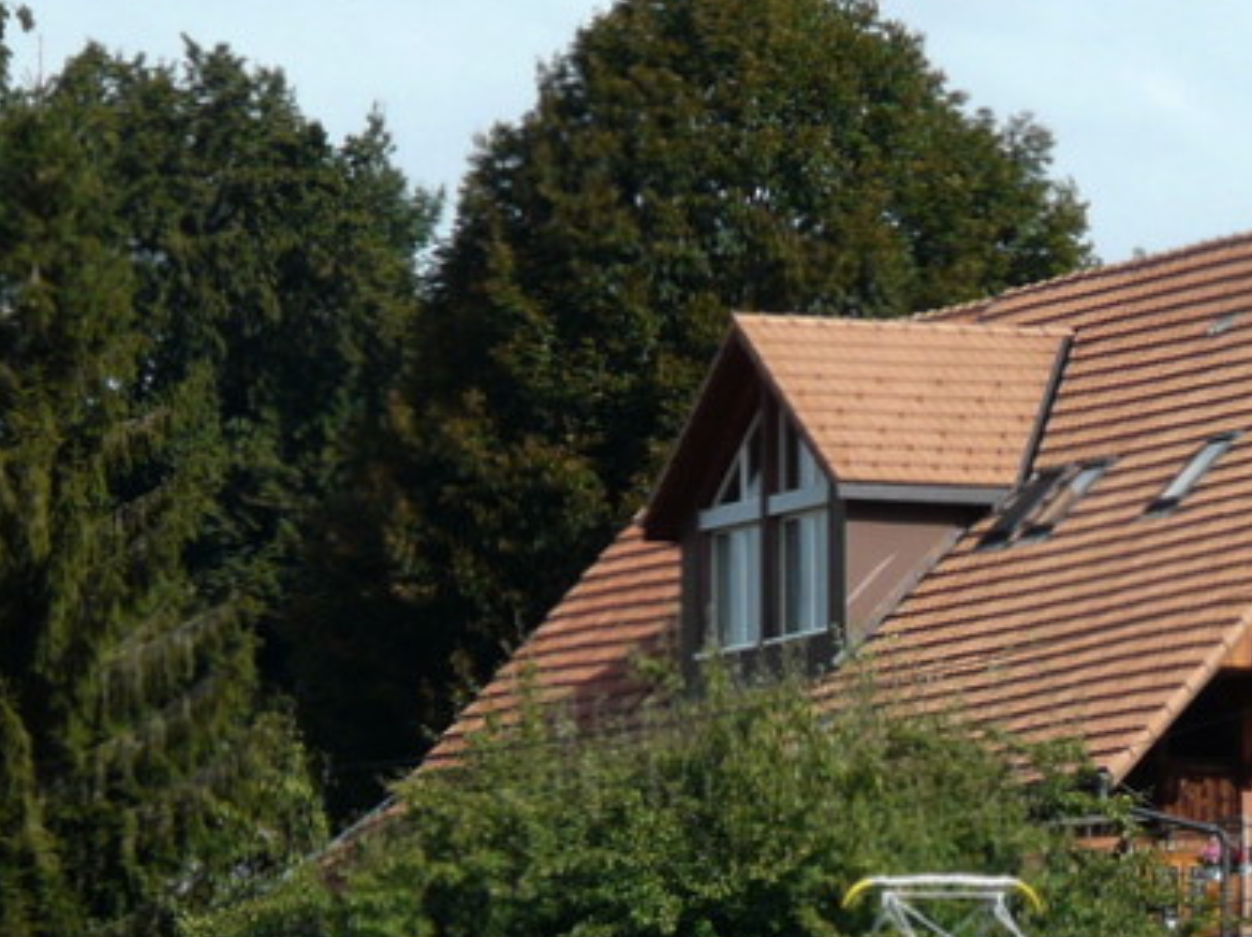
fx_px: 22223
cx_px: 1452
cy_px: 1030
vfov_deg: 2.4
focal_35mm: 615
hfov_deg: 3.2
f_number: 5.6
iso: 100
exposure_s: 1/320
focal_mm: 39.3
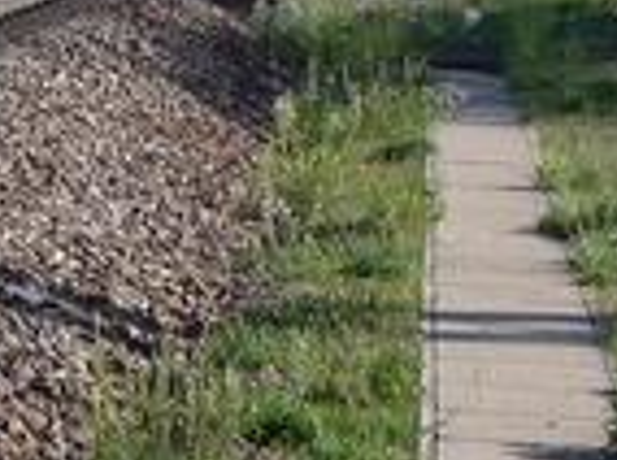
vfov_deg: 8.2
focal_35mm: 176
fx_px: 3132
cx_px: -269
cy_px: -239
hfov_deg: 10.9
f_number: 5
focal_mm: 6.5
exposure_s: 1/400
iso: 100
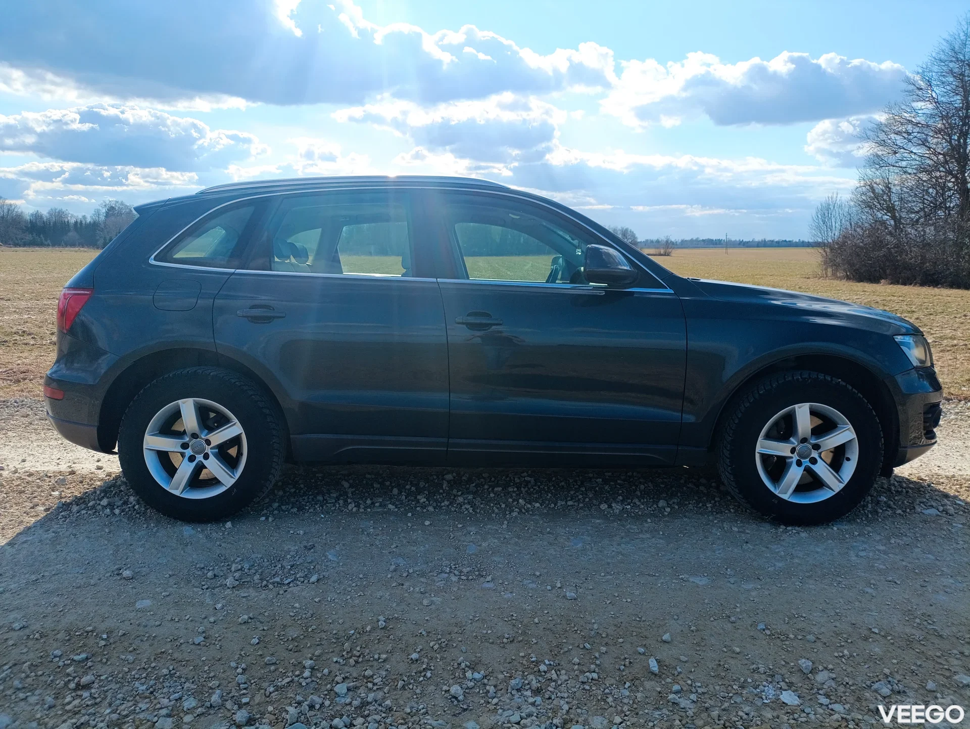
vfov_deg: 54.9
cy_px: 364
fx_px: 701
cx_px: 485
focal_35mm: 25
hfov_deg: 69.4
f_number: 1.7
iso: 50
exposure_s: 1/597
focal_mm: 4.71
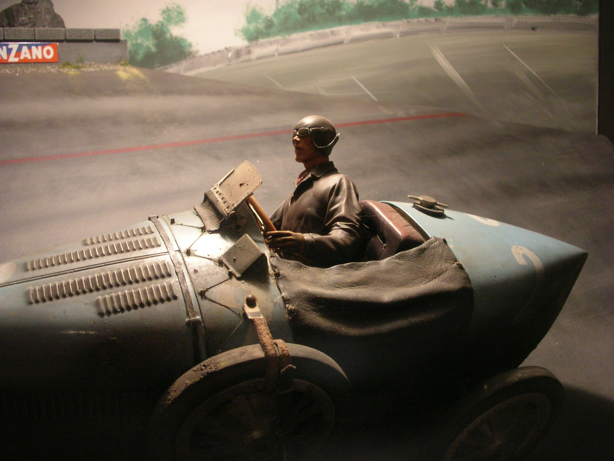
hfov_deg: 52.6
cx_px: 307
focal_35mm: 35
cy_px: 230
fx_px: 621
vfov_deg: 40.7
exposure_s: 1/3.5
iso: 200
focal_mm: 5.8
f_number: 3
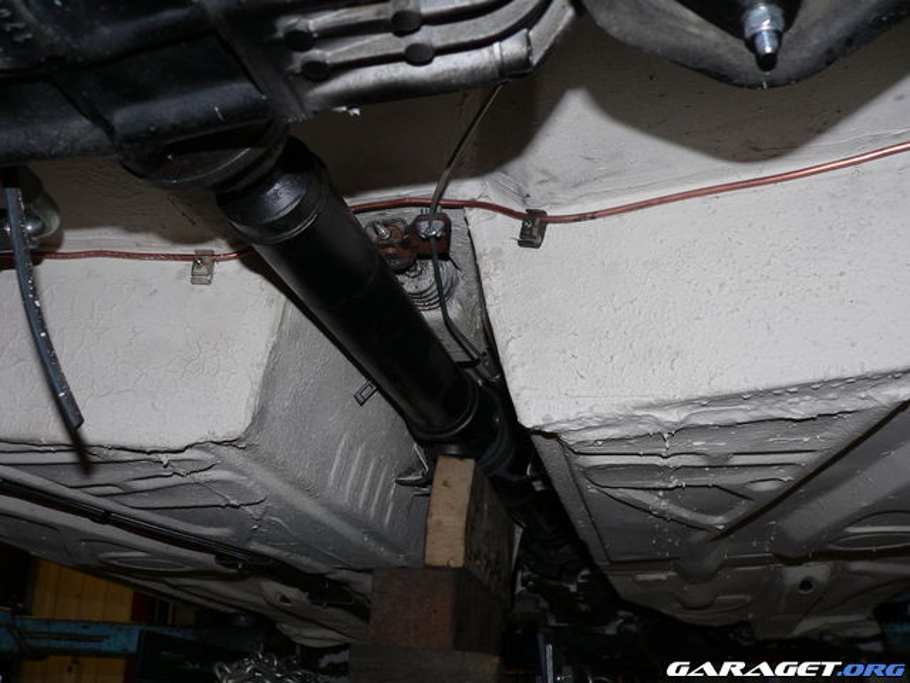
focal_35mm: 36
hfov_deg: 51.4
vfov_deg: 39.7
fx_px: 946
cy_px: 342
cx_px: 455
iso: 100
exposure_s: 1/60
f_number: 2.8
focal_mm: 6
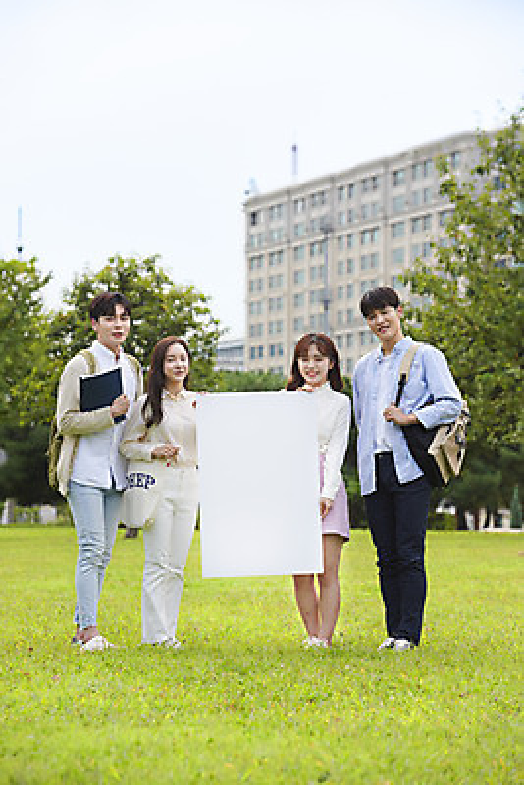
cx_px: 262
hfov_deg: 11.8
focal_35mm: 116
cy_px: 392
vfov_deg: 17.6
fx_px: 2530
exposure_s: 1/800
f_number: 4.5
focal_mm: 116
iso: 320
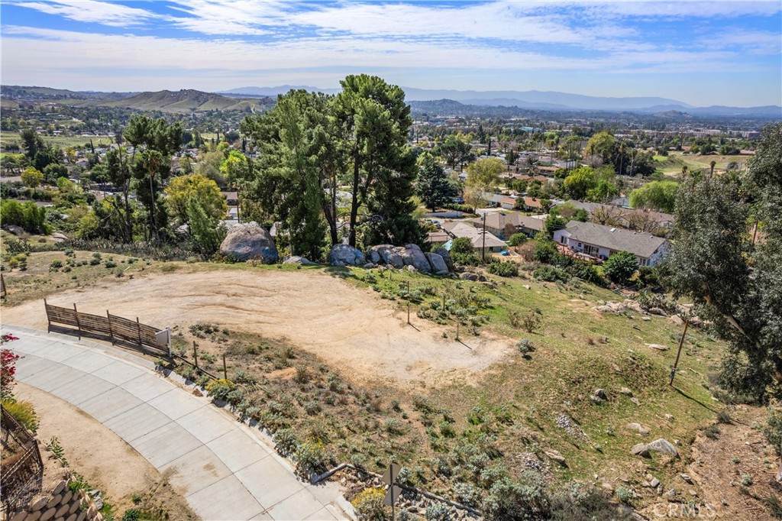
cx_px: 391
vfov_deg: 57.2
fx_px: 478
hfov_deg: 78.6
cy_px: 260
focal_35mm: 22
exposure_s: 1/2500
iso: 100
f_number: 2.8
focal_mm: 8.38
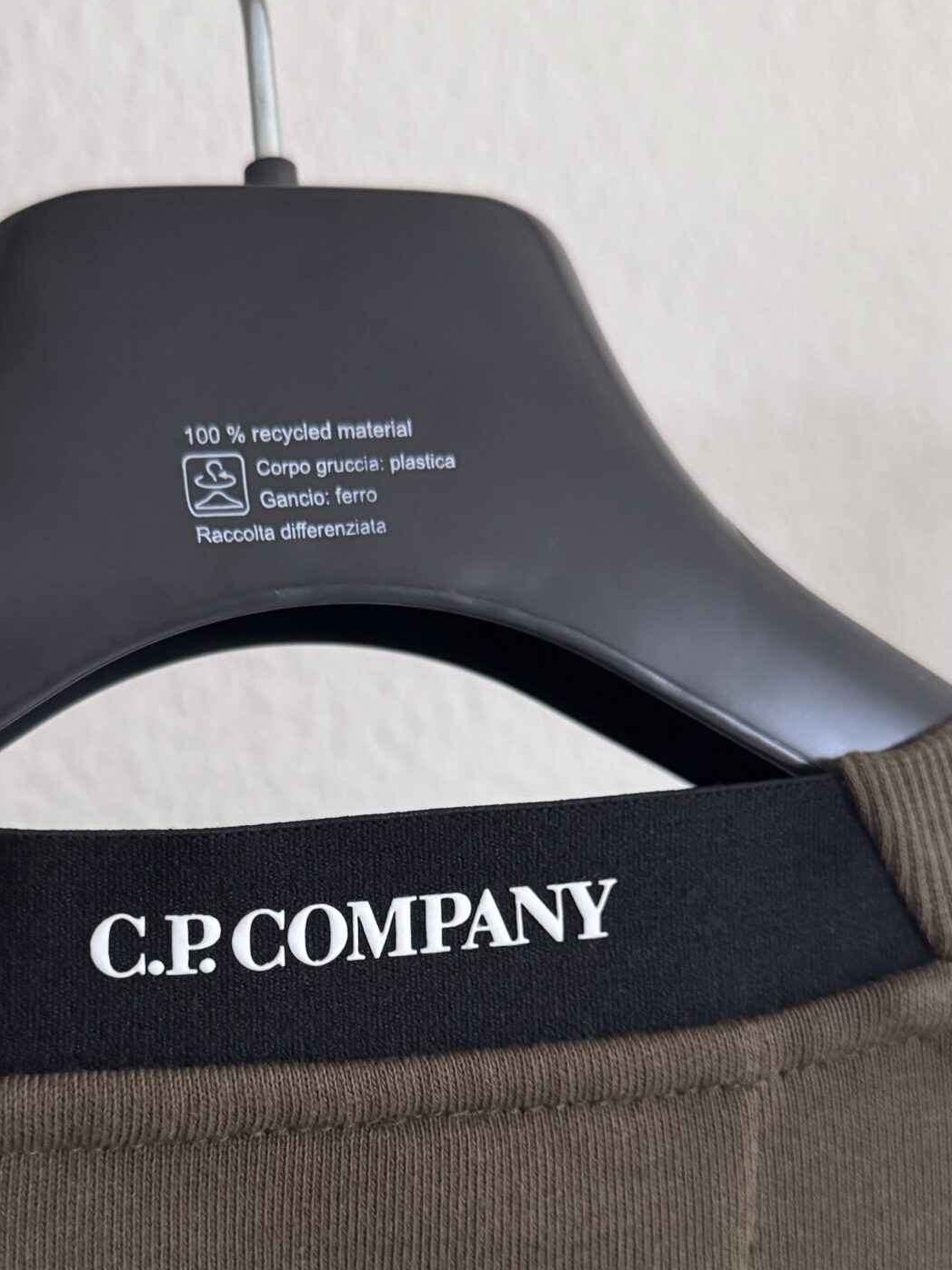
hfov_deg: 32.7
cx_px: 348
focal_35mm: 44
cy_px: 879
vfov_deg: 42.2
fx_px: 1613
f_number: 1.78
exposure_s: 1/43
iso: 800
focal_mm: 6.76
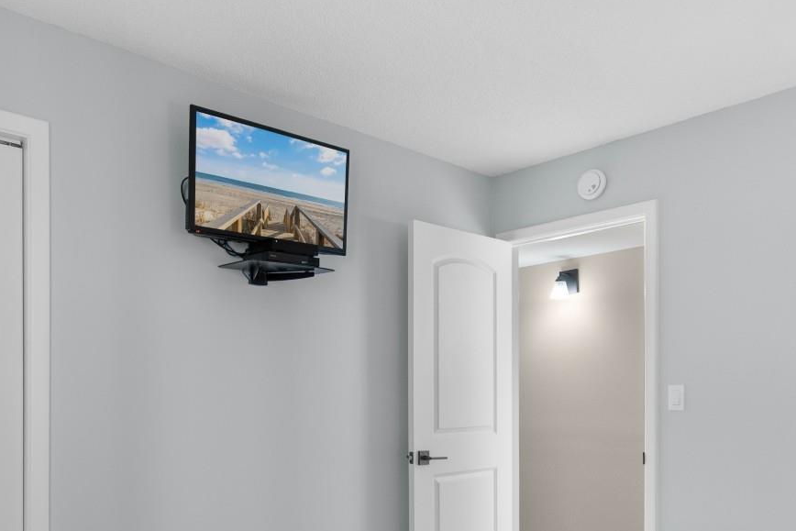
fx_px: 619
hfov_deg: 65.3
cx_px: 351
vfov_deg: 45.4
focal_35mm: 28
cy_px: 372
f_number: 4.5
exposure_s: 1
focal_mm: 10
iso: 100
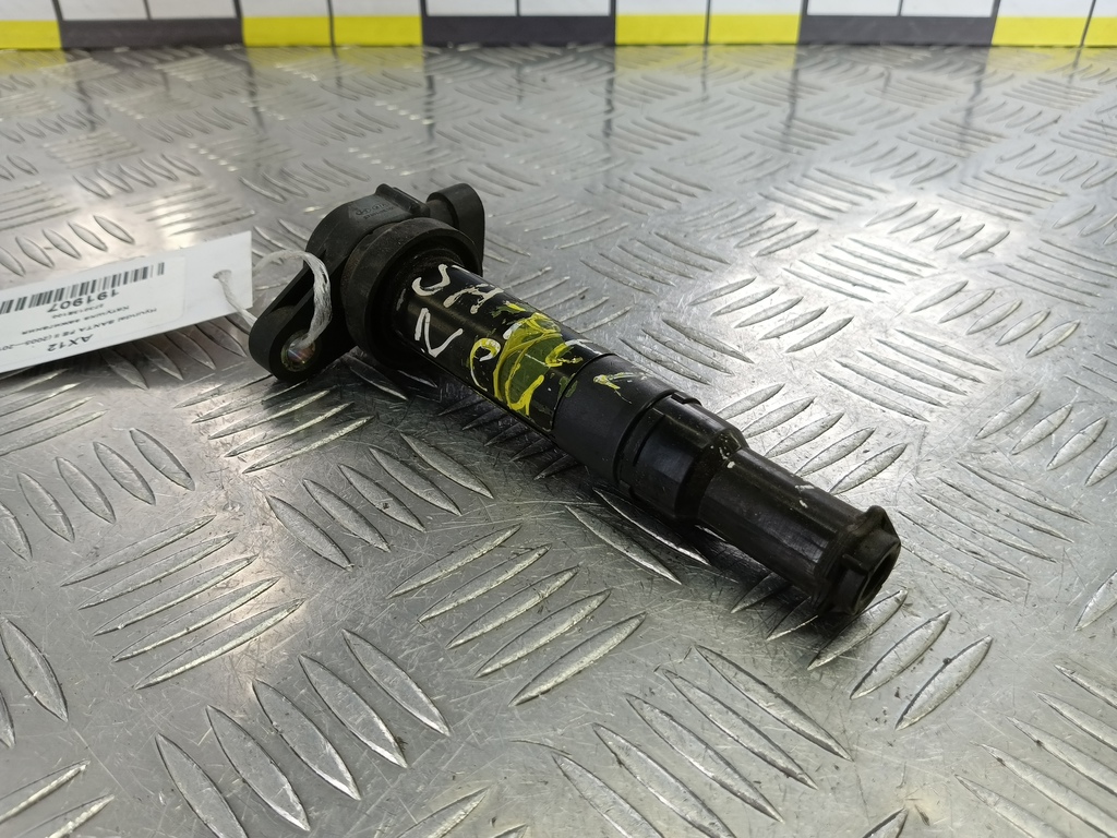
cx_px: 558
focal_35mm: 23
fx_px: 742
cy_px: 419
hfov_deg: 73.9
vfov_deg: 58.9
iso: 145
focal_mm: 4.11
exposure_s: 1/100
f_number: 1.6
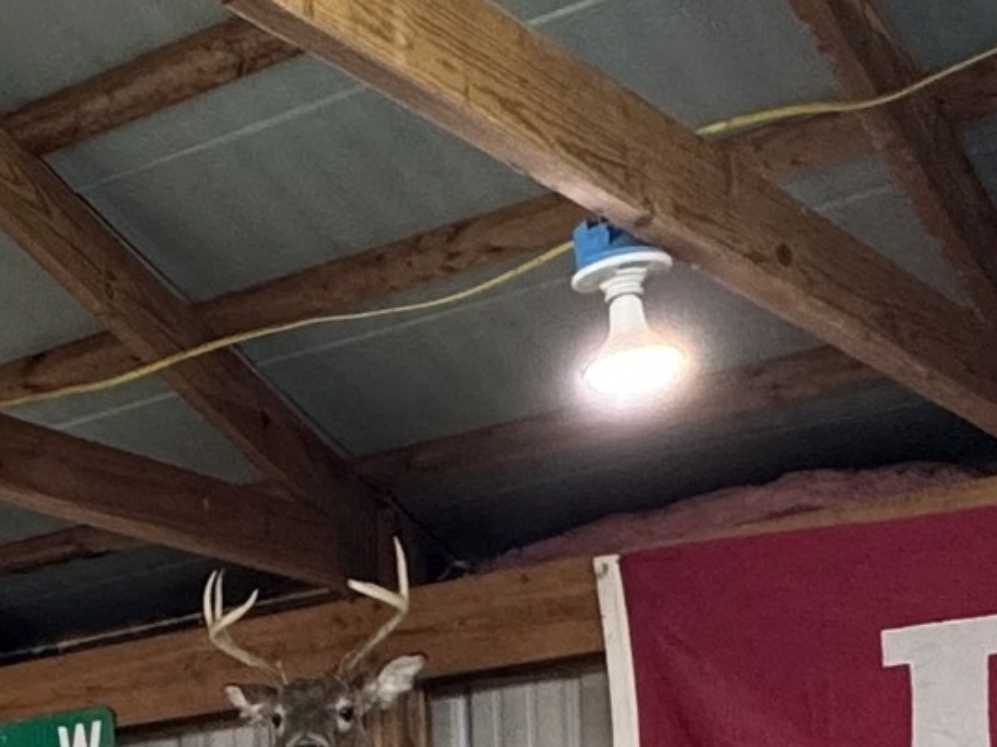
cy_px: 1019
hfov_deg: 21.1
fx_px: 2303
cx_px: -448
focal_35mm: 80
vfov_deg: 17.1
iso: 200
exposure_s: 1/60
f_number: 2.2
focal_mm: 2.22
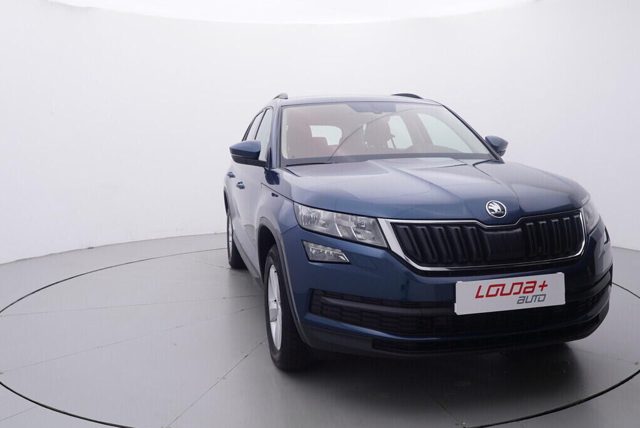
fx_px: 564
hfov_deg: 59.1
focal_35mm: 32
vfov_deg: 41.5
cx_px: 321
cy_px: 216
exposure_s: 1/80
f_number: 5
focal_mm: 15
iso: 200
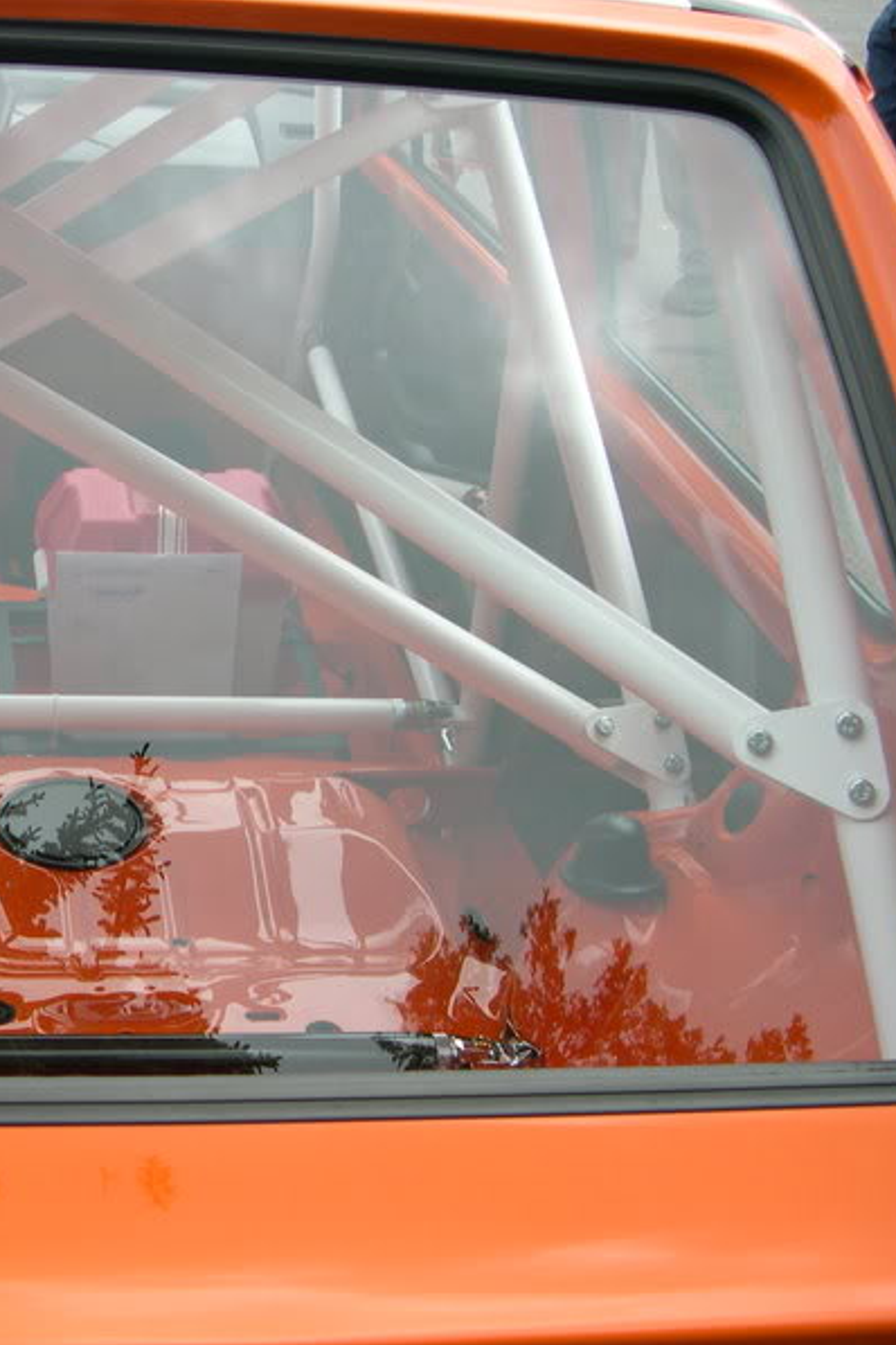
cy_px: 671
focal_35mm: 53
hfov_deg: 24.5
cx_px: 27
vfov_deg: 37.5
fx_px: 1979
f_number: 2.8
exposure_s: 1/511
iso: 100
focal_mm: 8
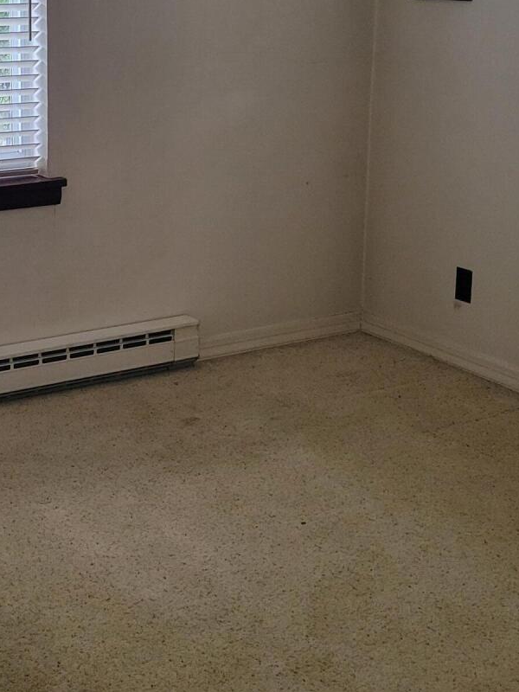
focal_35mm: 65
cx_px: 119
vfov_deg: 29.5
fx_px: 1299
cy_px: 197
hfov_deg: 22.3
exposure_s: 1/120
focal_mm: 5.4
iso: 320
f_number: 1.8
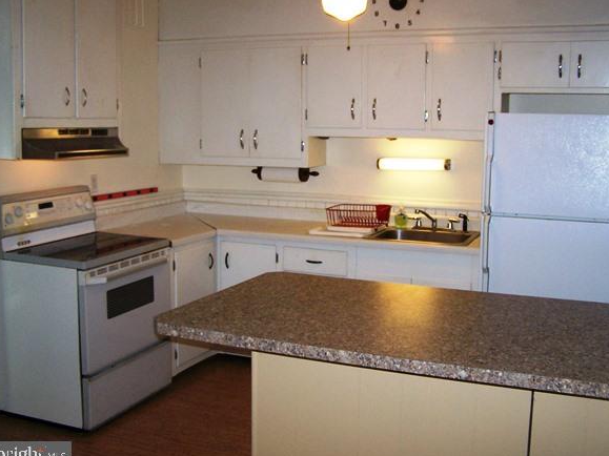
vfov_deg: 34.3
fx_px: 739
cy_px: 216
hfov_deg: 44.8
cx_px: 326
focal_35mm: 42
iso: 160
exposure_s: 1/60
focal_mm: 6.3
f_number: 2.8
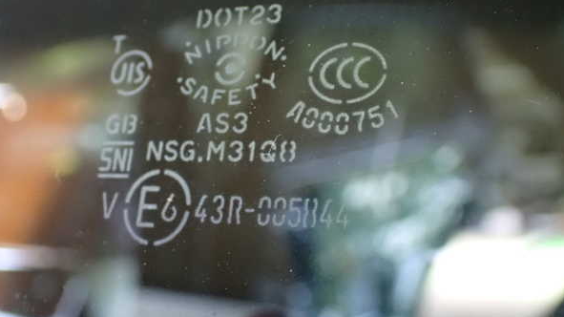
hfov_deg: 39.9
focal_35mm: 52
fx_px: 777
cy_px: 129
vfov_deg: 23.0
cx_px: 282
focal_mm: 8.4
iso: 1600
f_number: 3.1
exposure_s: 1/40
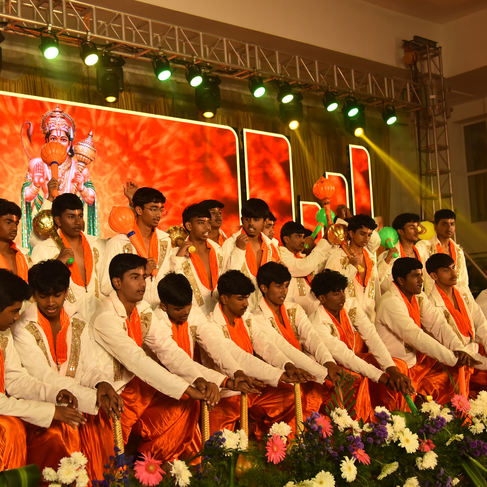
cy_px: 265
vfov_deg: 34.7
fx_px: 780
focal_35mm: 49
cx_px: 156
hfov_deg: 34.3
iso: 800
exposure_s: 1/160
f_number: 4.5
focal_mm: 35
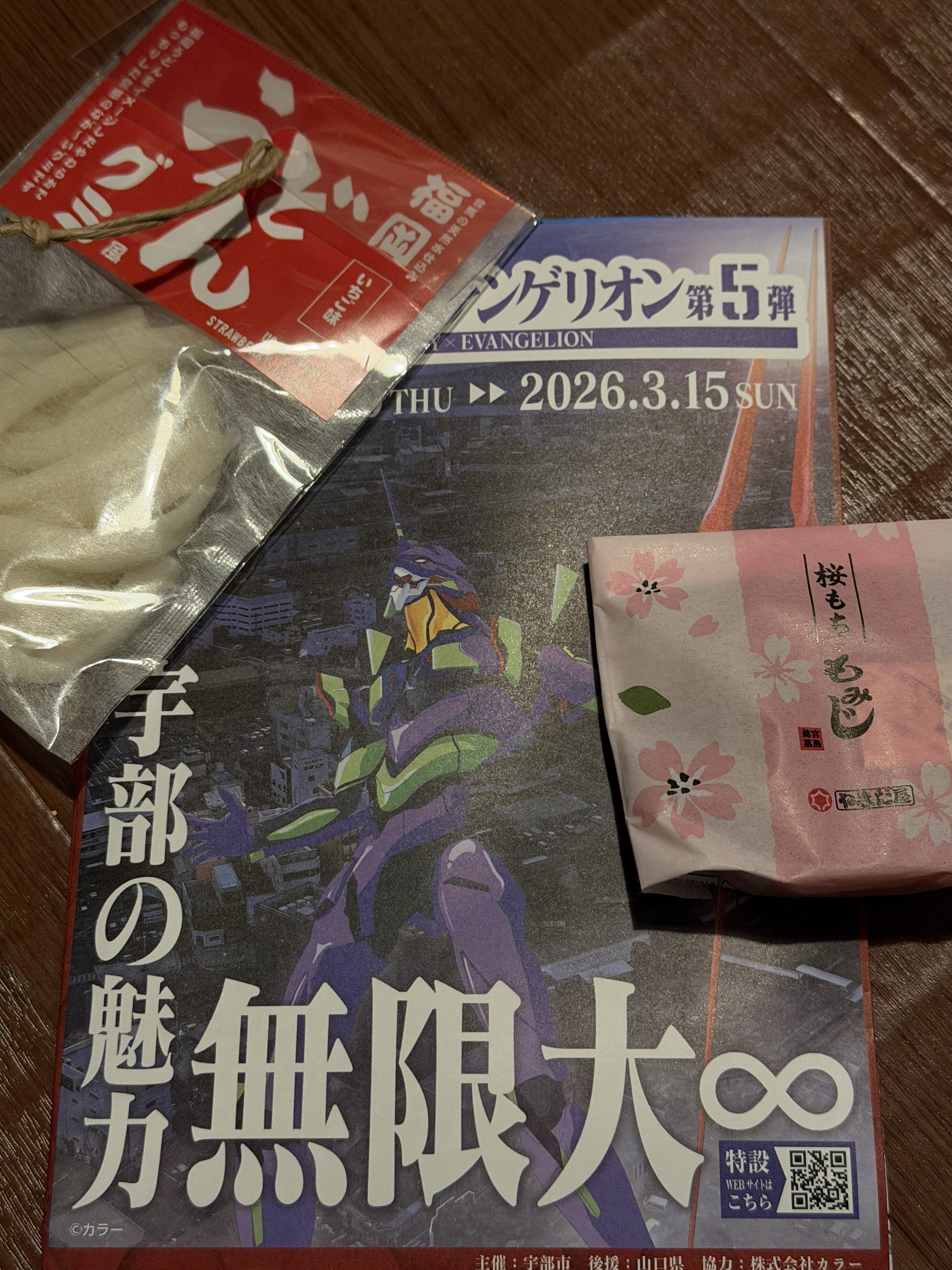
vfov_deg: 38.9
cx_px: 482
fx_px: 1797
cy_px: 626
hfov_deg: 29.7
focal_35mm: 49
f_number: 1.78
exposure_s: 1/52
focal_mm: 6.76
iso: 250
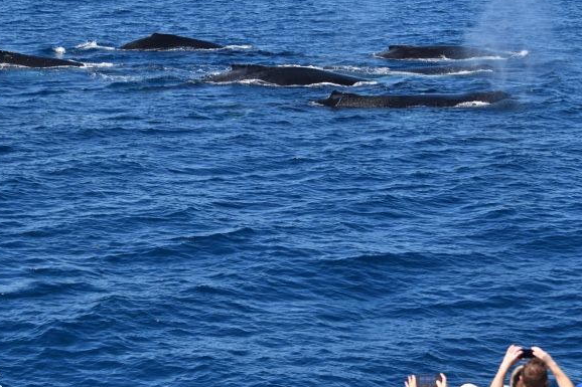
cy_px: 190
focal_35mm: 83
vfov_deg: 16.4
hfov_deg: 24.5
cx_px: 293
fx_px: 1341
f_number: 5
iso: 1000
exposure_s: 1/8000
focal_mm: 60
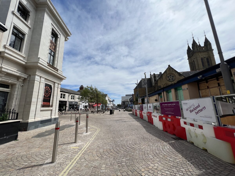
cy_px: 88
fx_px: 88
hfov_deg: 106.2
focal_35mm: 13
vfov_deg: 89.9
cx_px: 118
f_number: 1.8
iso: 40
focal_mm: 1.57
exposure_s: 1/4219
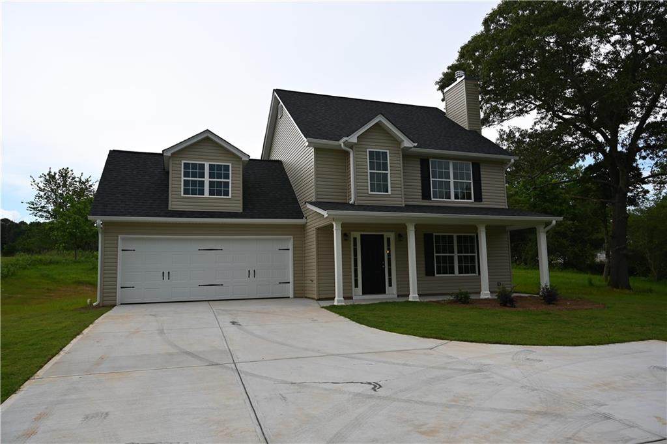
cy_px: 222
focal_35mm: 24
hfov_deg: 73.8
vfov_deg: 53.1
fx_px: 444
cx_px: 334
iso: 125
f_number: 5.6
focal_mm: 24
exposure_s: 1/250
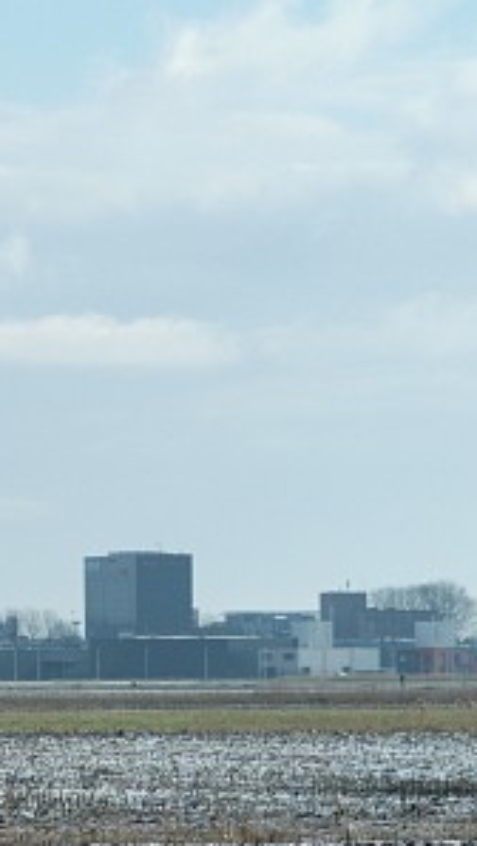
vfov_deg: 6.7
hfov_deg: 3.8
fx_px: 7206
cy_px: 424
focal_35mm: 321
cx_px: -74
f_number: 6.7
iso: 400
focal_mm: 135
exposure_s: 1/1500
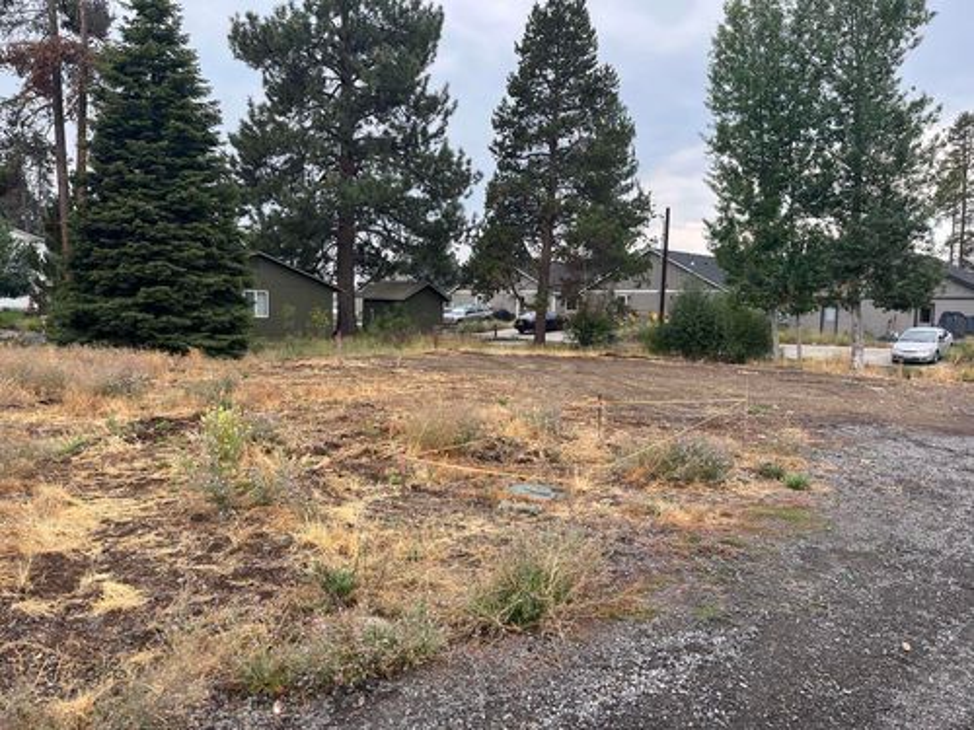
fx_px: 732
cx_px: 487
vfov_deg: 53.1
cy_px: 365
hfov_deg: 67.3
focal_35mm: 26
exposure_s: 1/577
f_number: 1.6
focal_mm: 5.1
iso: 50
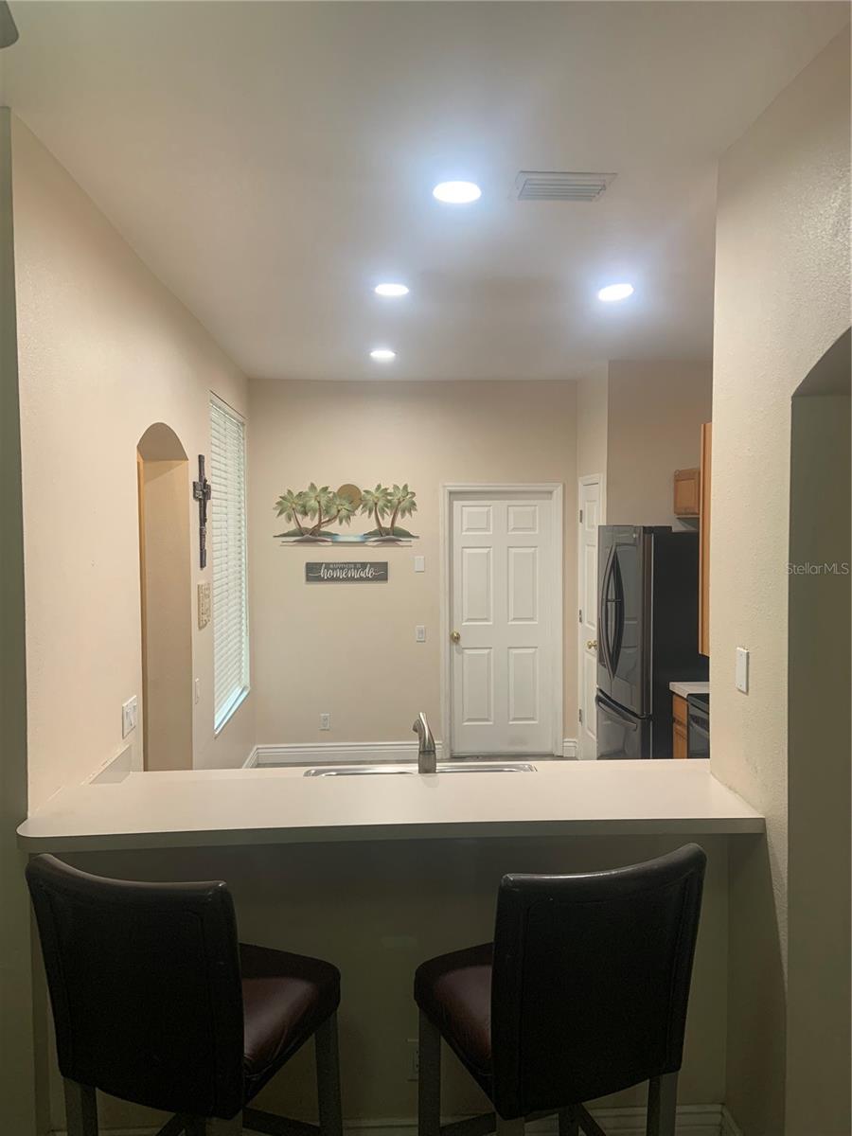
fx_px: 853
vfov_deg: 67.3
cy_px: 568
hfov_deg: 53.1
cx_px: 426
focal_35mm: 26
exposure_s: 1/60
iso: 125
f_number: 1.8
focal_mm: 4.25
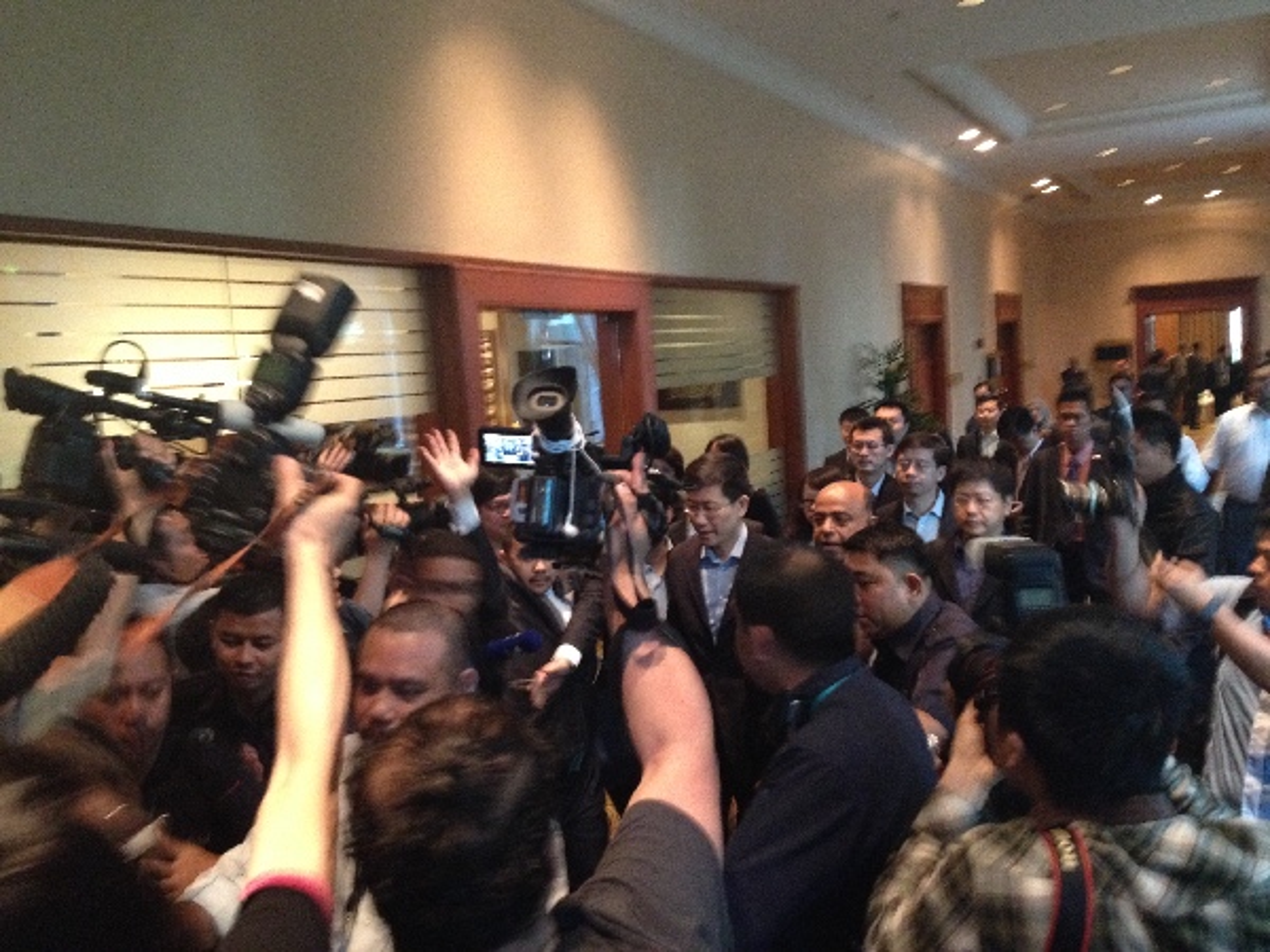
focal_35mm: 35
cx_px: 635
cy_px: 476
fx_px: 1284
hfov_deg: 52.6
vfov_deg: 40.7
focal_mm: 4.28
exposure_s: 1/15
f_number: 2.4
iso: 400
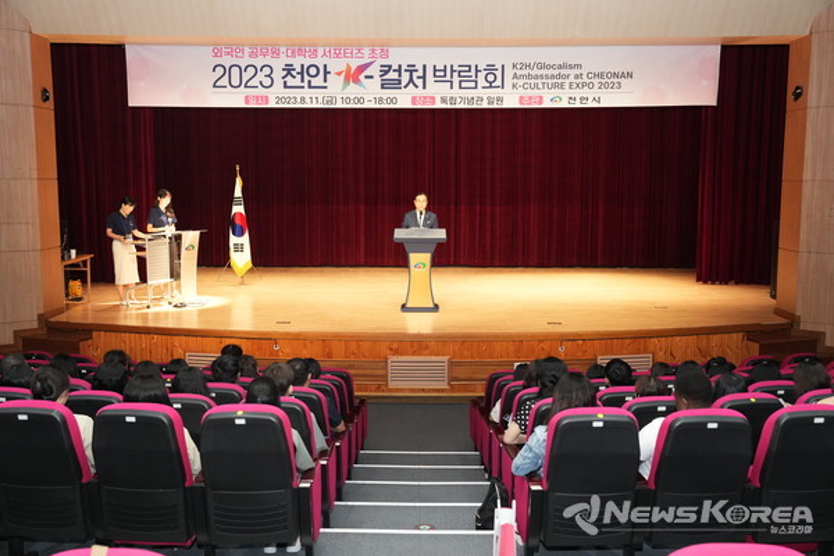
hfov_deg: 48.5
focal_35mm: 40
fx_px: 927
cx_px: 417
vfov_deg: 33.4
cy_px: 278
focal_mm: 40
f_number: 4
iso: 4000
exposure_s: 1/200
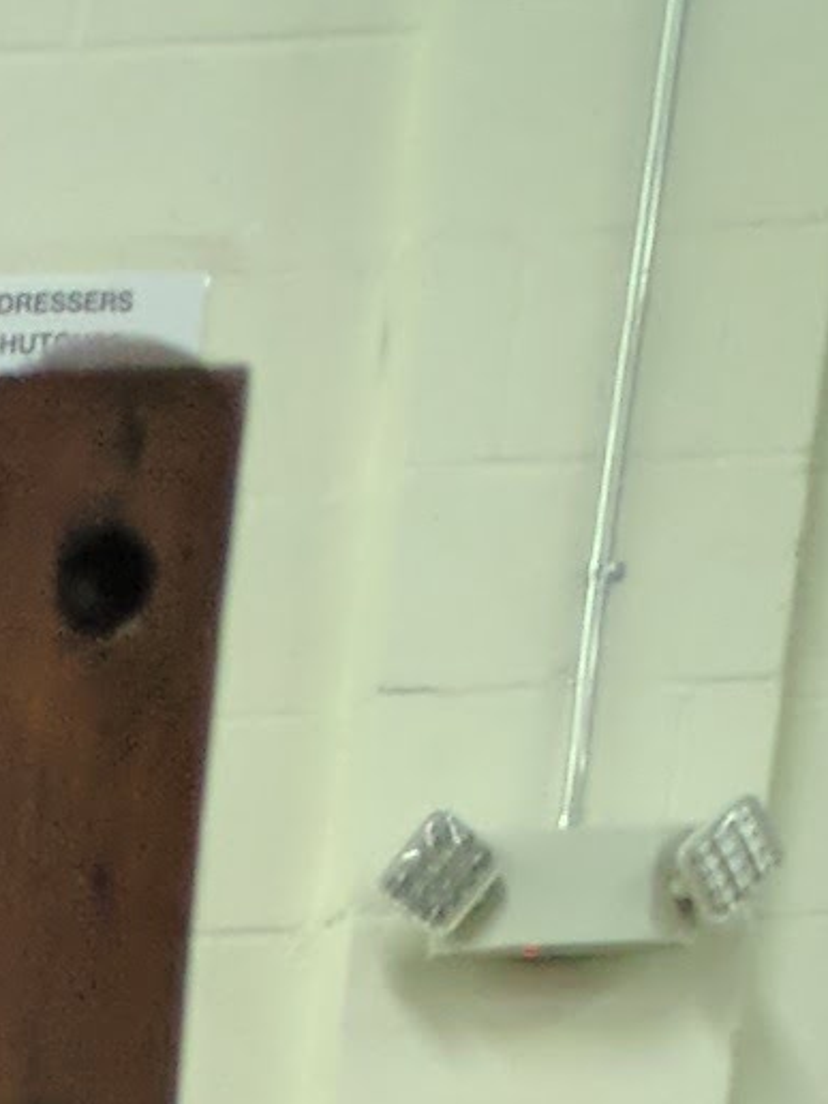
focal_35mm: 203
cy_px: 4018
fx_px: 6474
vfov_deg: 7.6
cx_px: -2351
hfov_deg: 6.2
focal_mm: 4.67
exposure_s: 1/32
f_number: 2
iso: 896
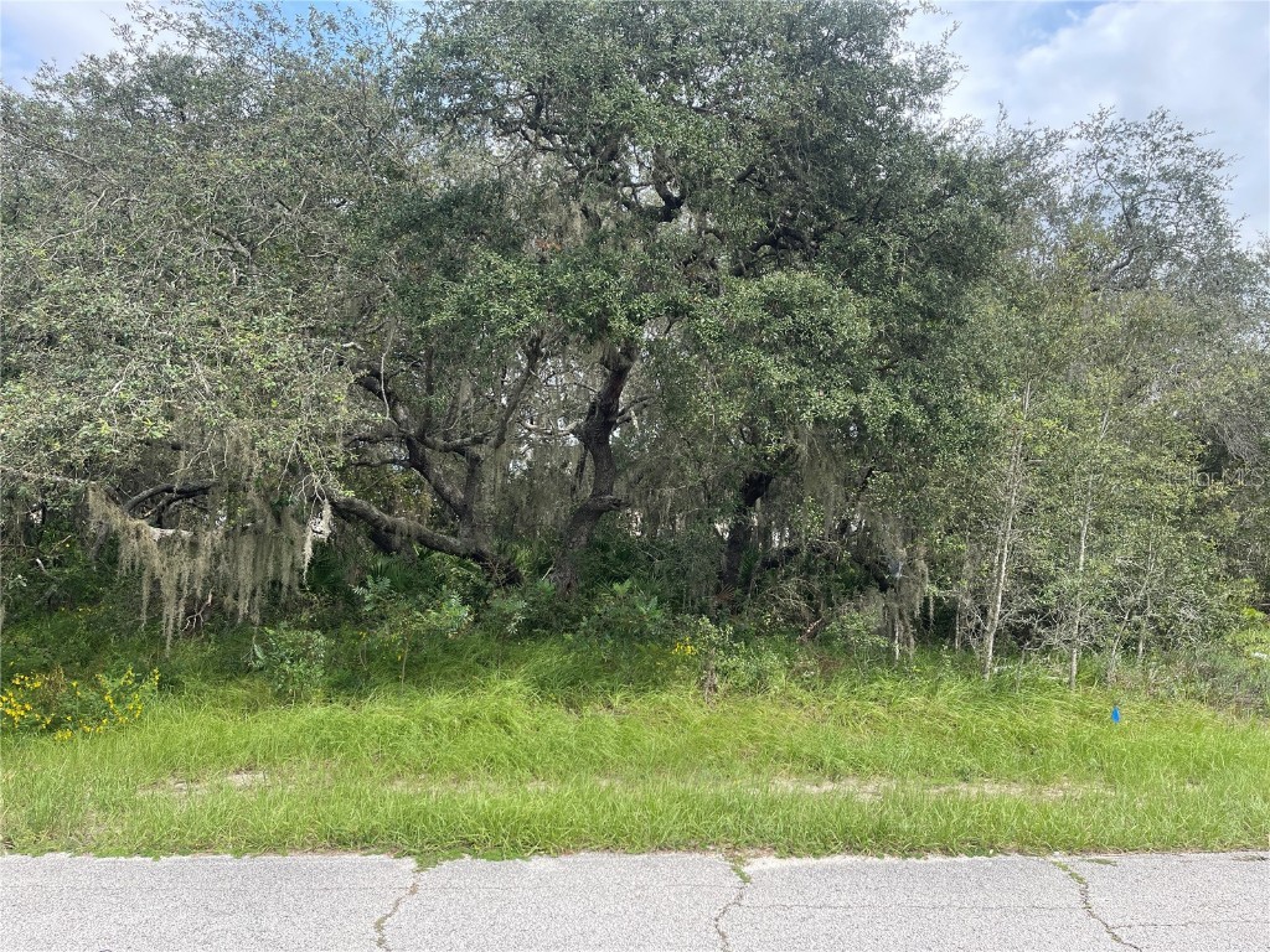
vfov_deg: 53.1
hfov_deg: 67.3
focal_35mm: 26
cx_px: 635
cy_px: 476
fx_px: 954
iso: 32
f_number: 1.6
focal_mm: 5.1
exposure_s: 1/1387
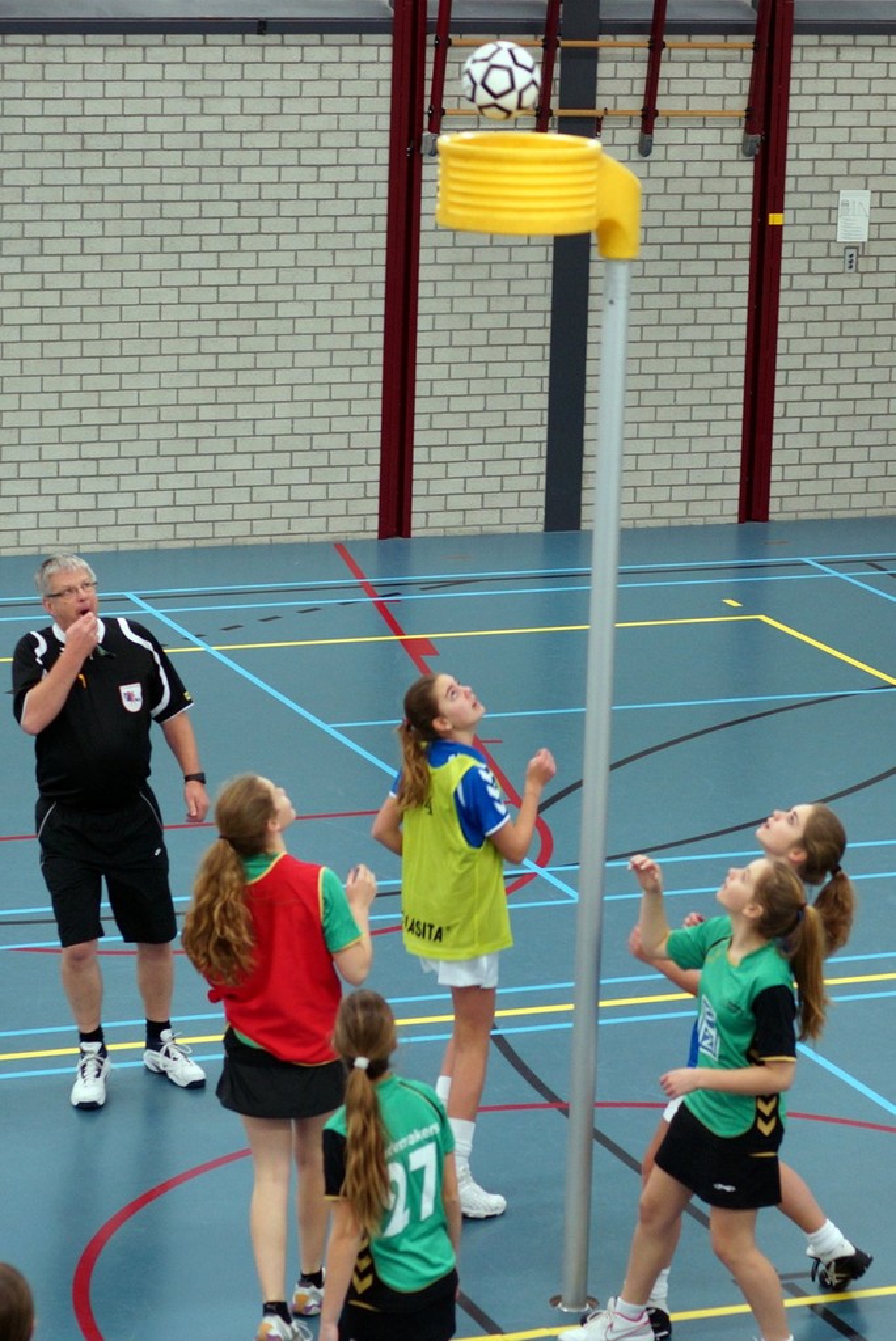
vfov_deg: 27.0
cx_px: 448
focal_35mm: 75
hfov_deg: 18.2
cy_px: 670
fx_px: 2796
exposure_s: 1/160
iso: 400
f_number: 2.5
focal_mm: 50
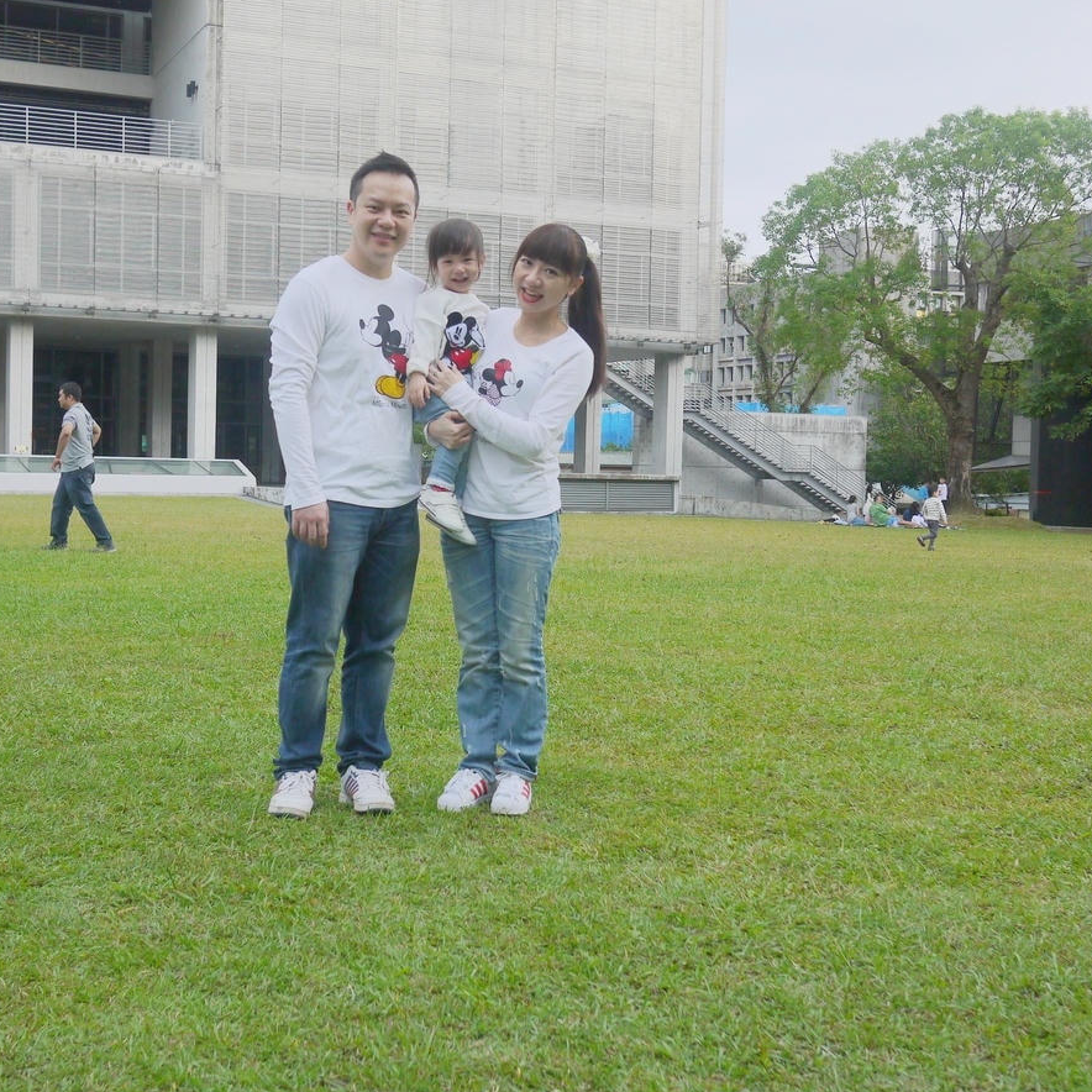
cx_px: 508
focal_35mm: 48
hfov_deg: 35.3
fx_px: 1713
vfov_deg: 35.4
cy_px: 544
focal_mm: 20
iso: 160
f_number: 4.5
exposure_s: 1/800
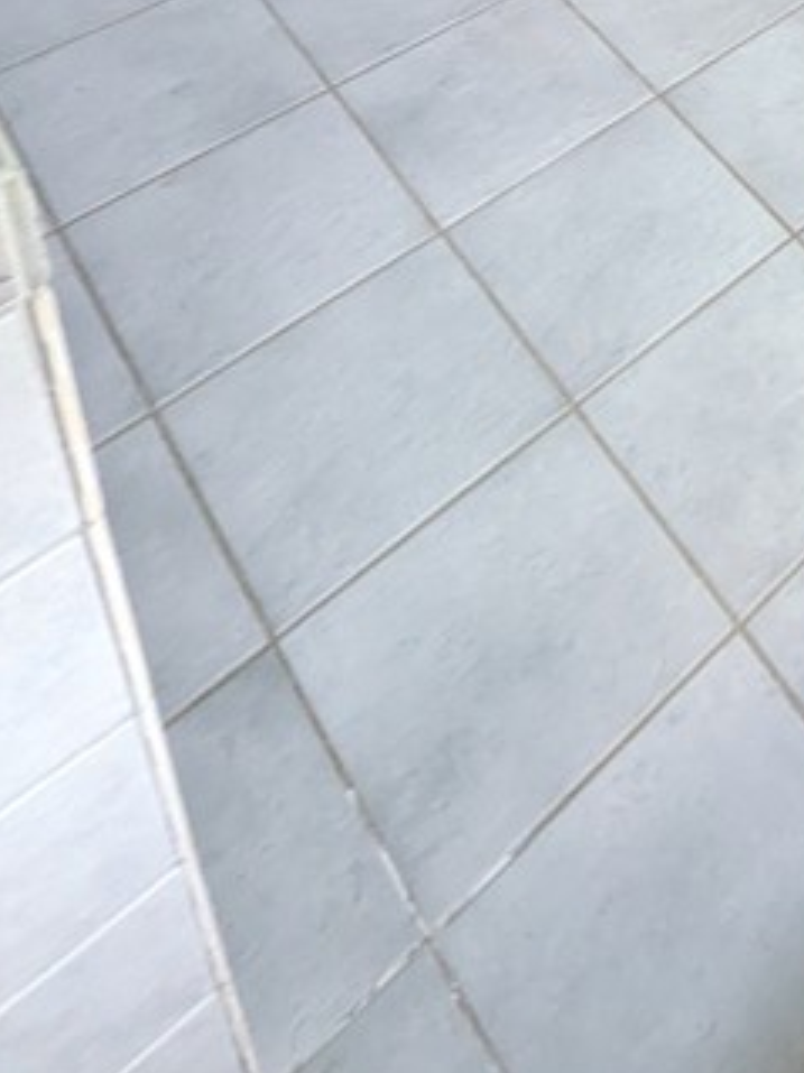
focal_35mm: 45
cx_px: 1124
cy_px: -498
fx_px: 1395
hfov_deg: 26.0
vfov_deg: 28.8
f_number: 2.2
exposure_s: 1/34.6
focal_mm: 1.85
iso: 216
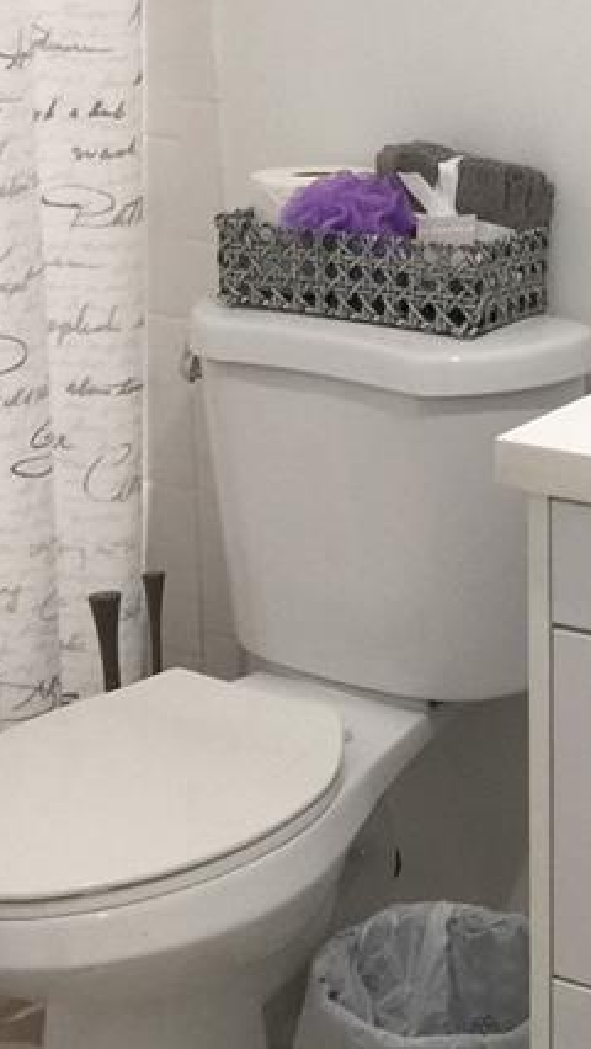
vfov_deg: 23.9
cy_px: 522
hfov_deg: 13.6
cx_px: 389
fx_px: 2477
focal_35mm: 89
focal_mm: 4.15
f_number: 2.2
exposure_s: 1/30
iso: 50
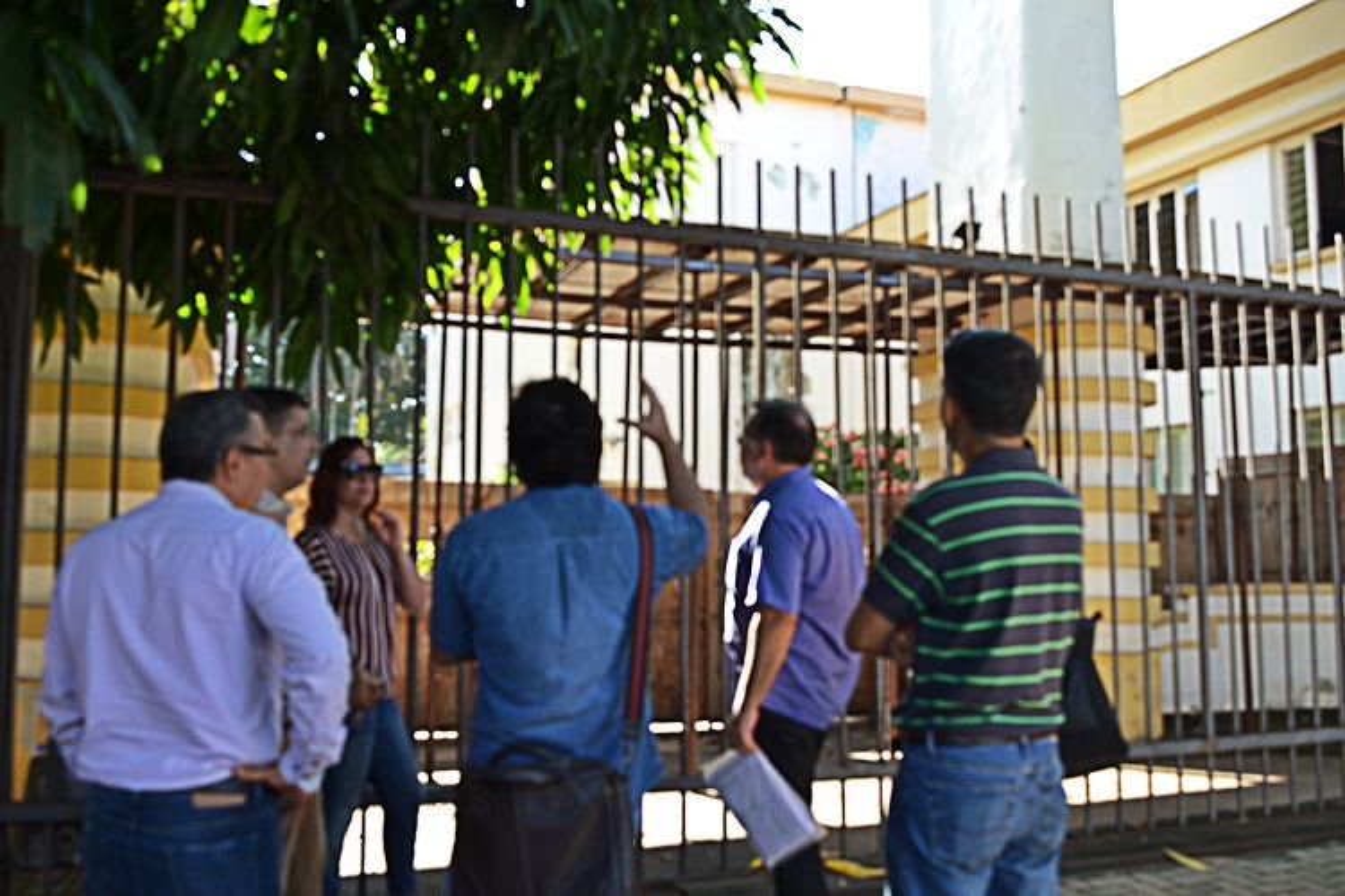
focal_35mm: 33
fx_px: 1233
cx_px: 672
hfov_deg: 57.2
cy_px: 448
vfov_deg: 40.0
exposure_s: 1/125
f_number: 5.6
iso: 280
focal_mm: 22
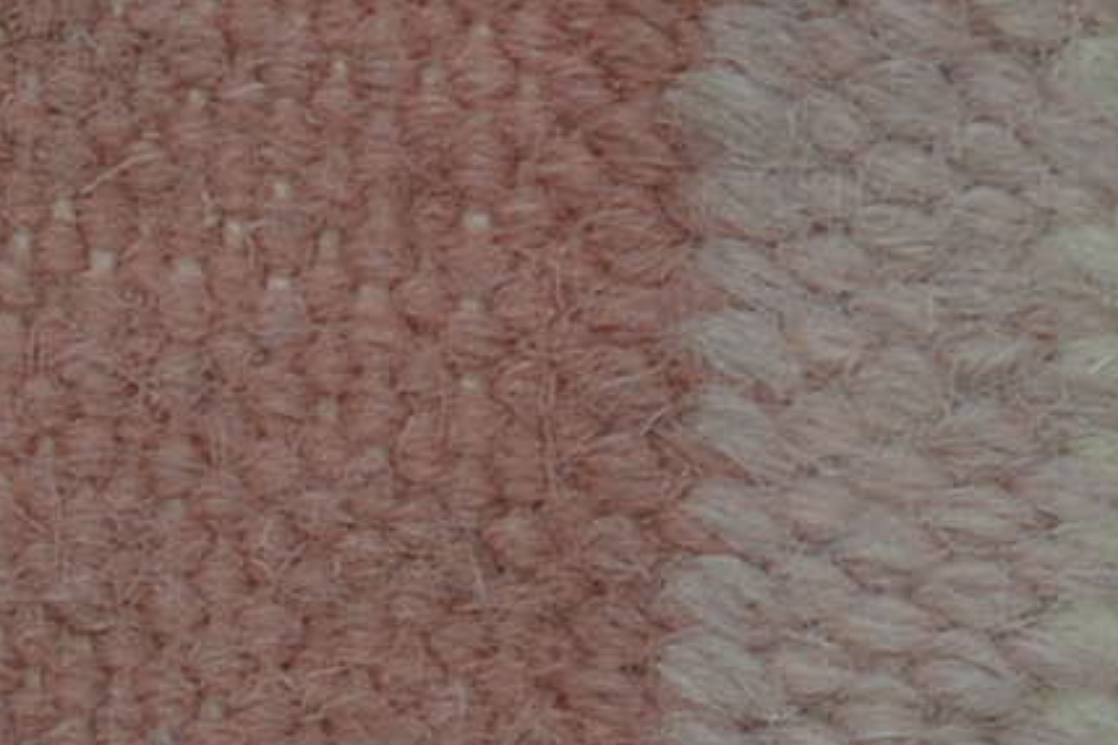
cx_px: -2286
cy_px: 1294
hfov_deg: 3.5
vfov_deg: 2.4
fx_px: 17989
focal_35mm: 580
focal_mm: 55
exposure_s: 1/200
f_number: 13
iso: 100
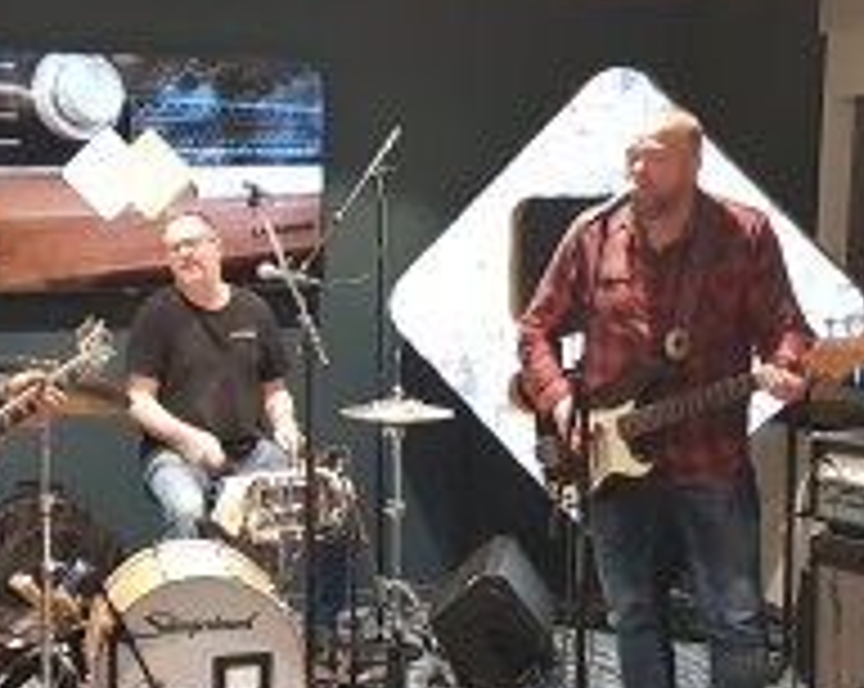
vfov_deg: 23.1
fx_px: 1685
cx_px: 338
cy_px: 362
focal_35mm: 66
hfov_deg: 28.7
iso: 200
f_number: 1.7
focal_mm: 4.2
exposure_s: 1/14
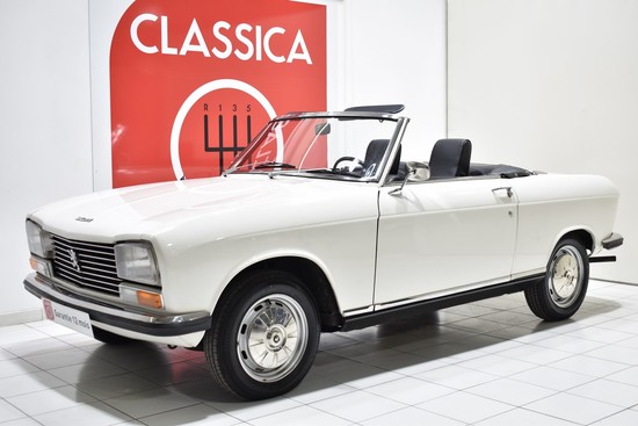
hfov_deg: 42.3
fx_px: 824
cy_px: 213
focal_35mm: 46
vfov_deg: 29.0
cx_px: 319
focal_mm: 31
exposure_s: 1/15
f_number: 4.2
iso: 100
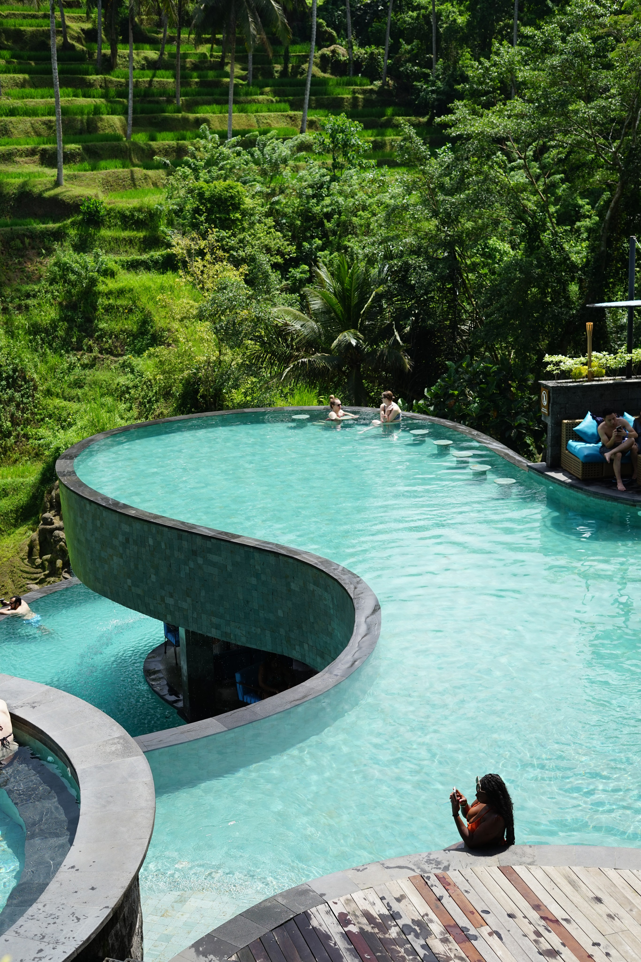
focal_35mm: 50
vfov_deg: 39.6
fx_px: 1335
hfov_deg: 27.0
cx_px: 320
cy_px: 481
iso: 100
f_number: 6.3
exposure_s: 1/250
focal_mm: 50
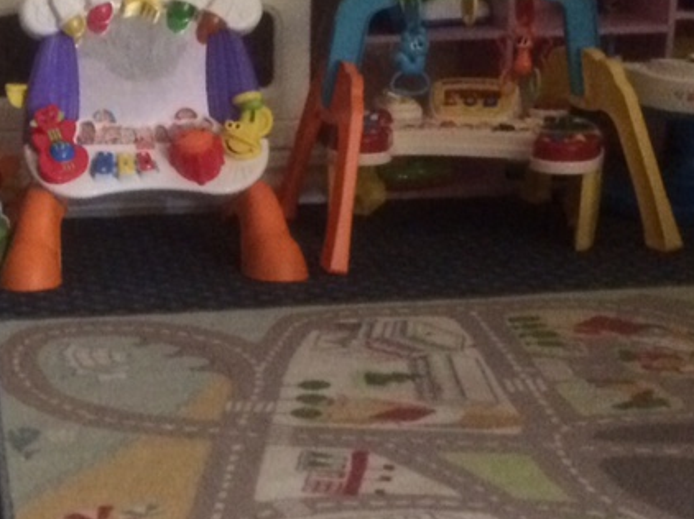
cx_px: 67
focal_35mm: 91
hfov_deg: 21.1
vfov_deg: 16.2
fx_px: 1823
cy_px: 319
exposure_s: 1/15
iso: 500
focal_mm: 4.12
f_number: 2.2
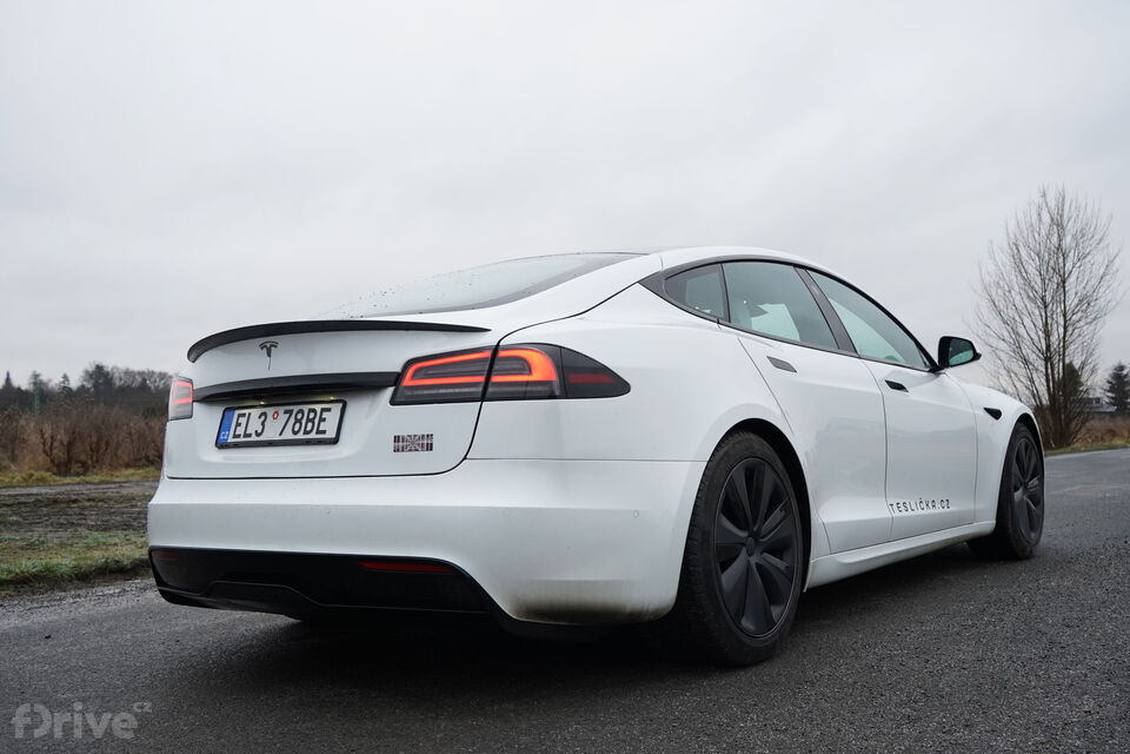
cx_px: 565
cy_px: 377
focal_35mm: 35
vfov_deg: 37.9
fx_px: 1099
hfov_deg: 54.4
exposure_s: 1/160
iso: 400
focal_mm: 35
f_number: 6.3
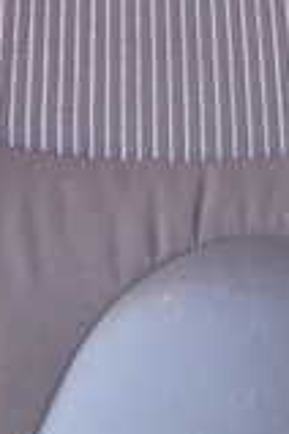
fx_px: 1180
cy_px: 19
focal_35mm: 98
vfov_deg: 20.3
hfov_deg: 13.9
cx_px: 218
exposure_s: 1/125
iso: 200
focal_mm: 4.5
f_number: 2
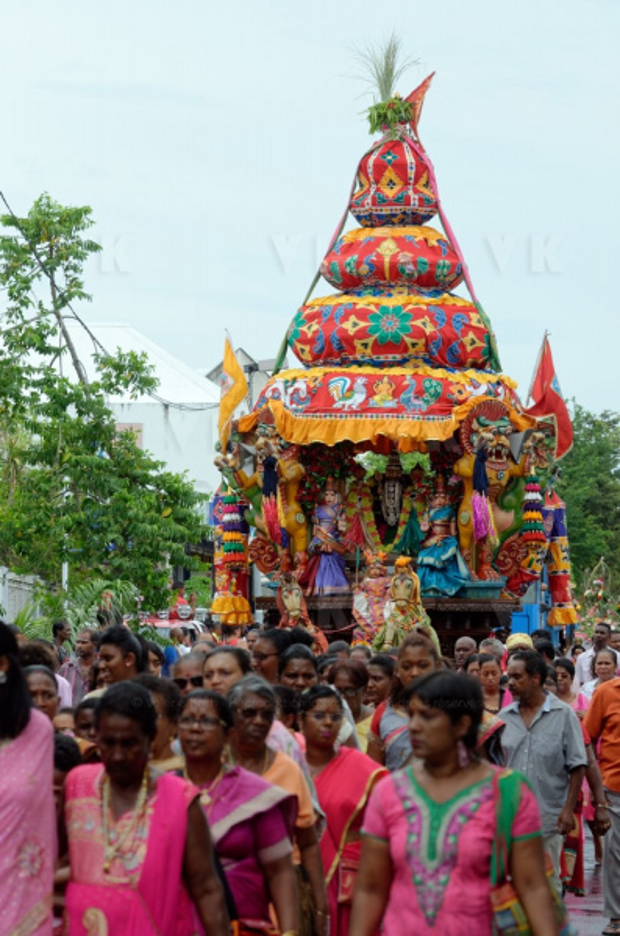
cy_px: 468
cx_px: 310
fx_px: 4284
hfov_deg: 8.3
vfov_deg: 12.5
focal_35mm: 165
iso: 200
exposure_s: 1/400
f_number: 6.3
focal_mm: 110
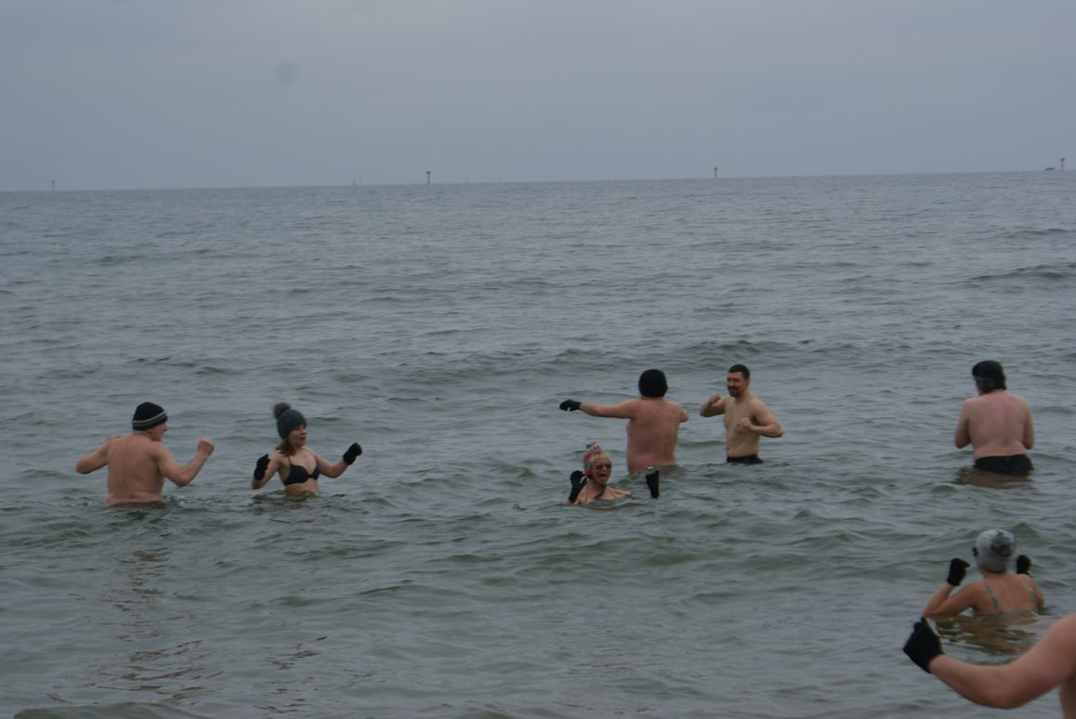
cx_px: 538
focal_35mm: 105
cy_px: 360
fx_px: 3141
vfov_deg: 13.1
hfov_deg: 19.4
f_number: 7.1
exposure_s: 1/160
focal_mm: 70
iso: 100
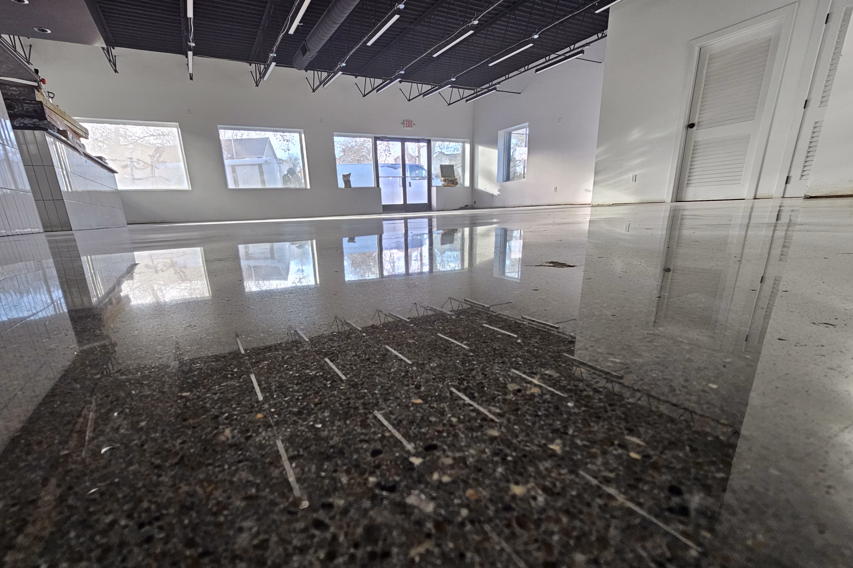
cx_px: 401
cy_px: 336
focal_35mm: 15
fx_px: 355
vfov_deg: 76.6
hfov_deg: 100.3
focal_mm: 2.2
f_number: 2.2
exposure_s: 1/60
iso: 160
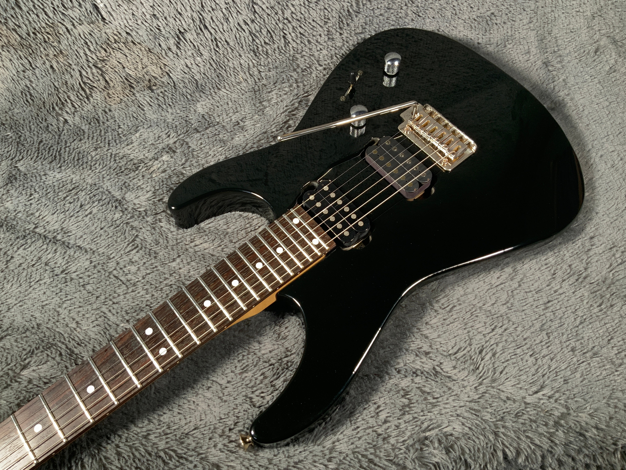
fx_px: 524
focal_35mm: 29
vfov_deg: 48.2
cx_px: 313
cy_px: 235
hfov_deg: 61.7
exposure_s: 1/52
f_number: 1.8
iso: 80
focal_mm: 3
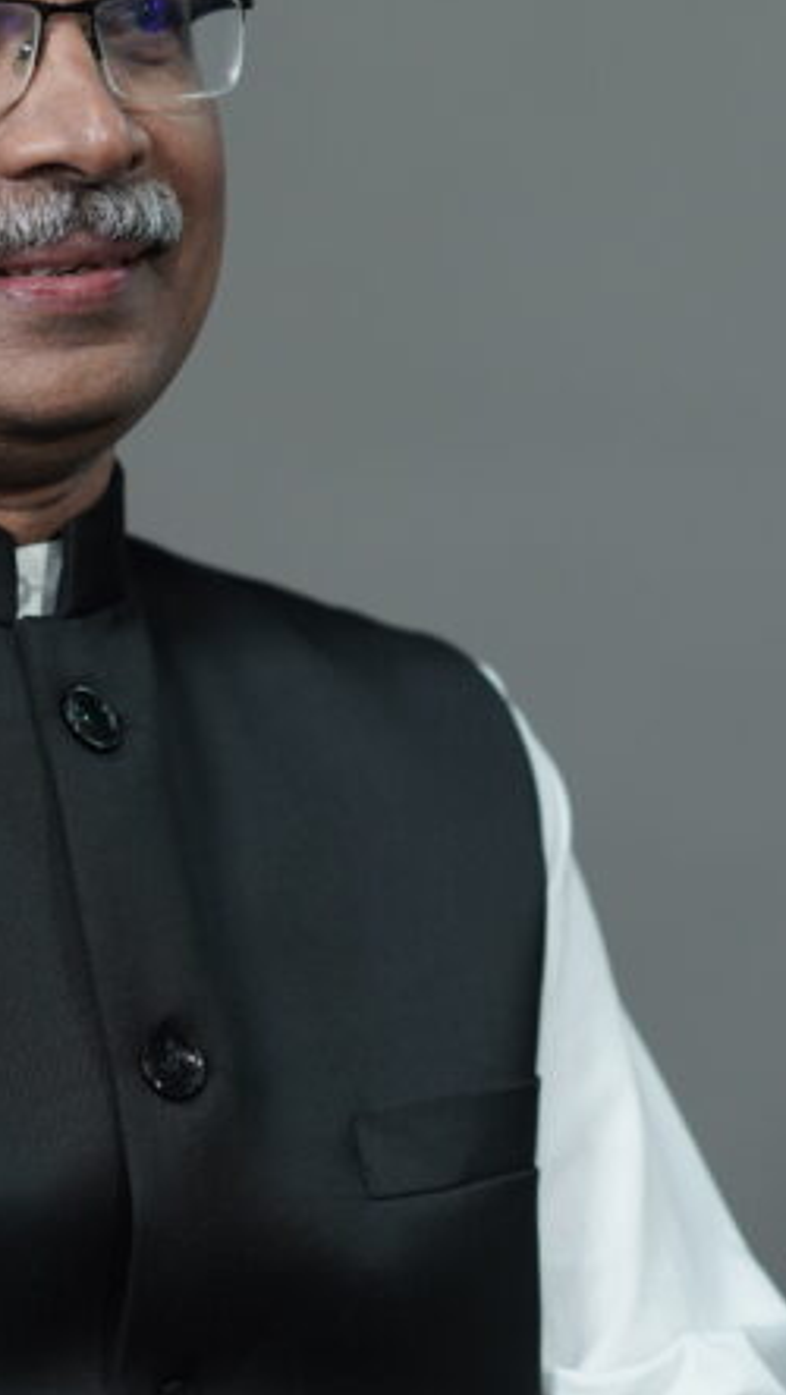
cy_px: 493
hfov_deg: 5.3
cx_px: 82
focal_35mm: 231
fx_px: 8552
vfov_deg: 9.3
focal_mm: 85
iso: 400
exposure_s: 1/200
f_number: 1.8
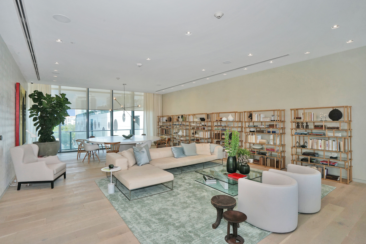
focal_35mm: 17
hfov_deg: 93.3
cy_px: 122
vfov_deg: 70.4
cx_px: 183
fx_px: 173
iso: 500
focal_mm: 17
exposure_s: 1/160
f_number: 11
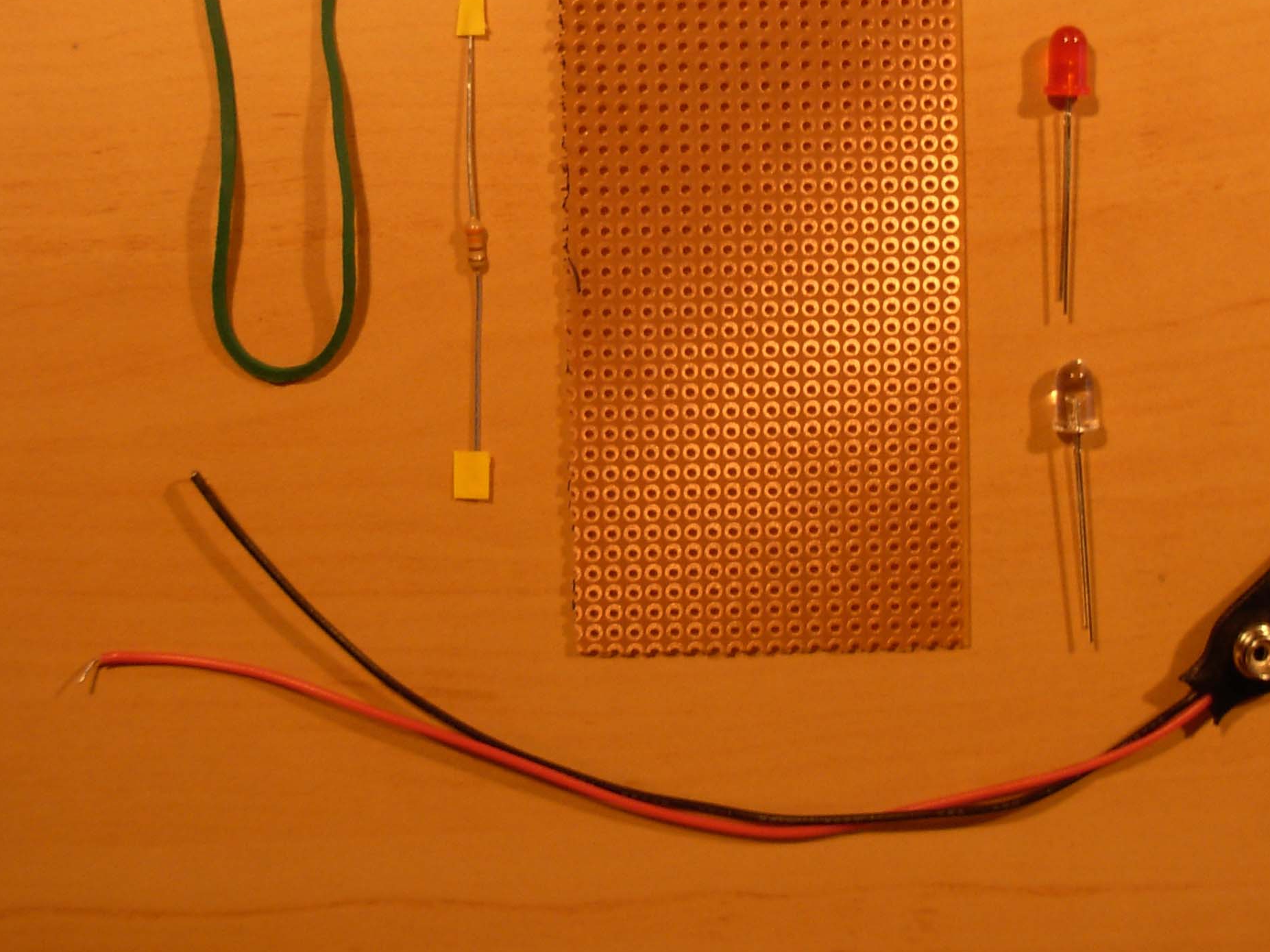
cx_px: 721
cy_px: 221
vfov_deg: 23.0
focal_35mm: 63
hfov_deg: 30.7
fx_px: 2312
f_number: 2.9
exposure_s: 1/6.5
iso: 79
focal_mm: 6.3
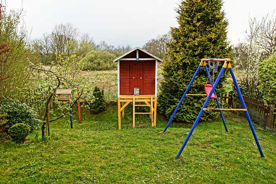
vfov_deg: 50.4
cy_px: 92
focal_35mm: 26
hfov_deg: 70.4
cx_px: 138
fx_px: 195
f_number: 6.3
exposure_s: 1/80
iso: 100
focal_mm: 17
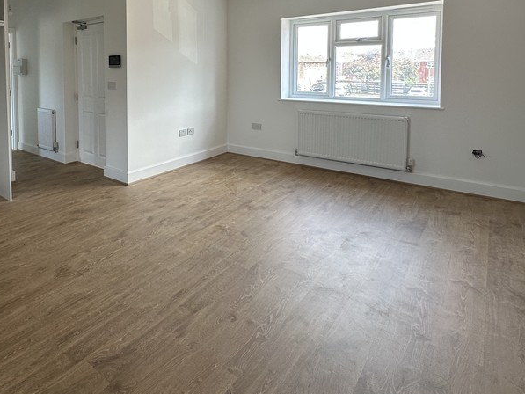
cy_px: 91
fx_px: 364
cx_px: 145
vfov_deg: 53.8
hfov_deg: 67.9
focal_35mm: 24
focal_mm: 2.22
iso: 64
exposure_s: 1/99
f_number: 2.2
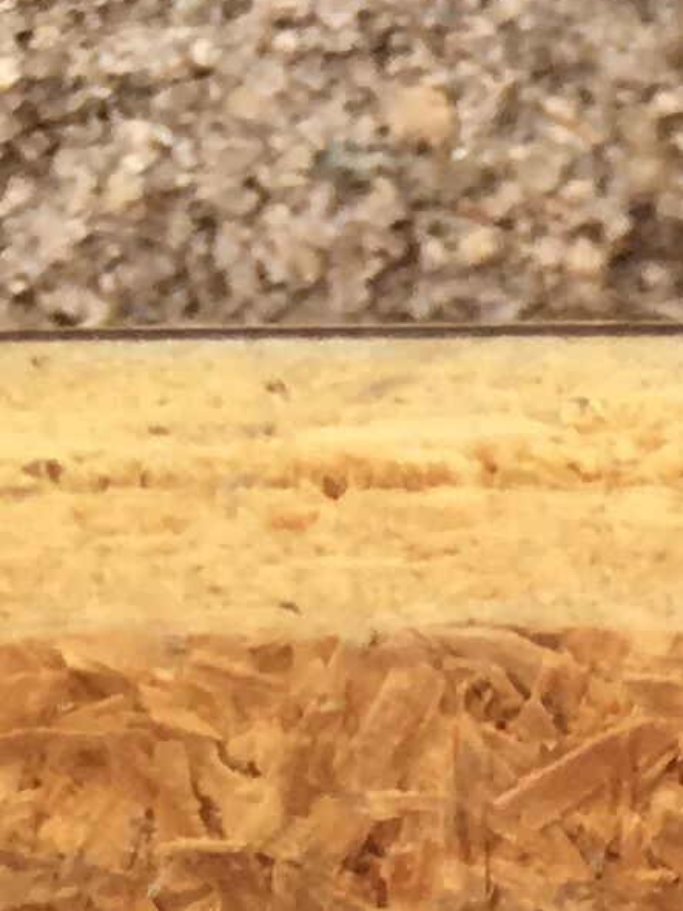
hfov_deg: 6.7
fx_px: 5211
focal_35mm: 198
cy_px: 2912
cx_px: 2134
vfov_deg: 8.2
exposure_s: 1/455
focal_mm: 4.15
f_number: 2.2
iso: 25
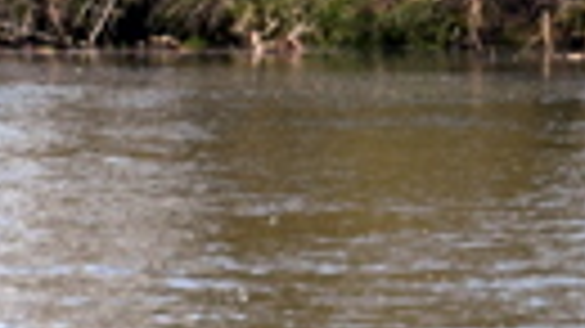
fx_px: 15742
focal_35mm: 1015
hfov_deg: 2.1
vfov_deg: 1.2
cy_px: 9
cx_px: 1058
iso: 400
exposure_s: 1/100
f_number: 9
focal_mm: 105
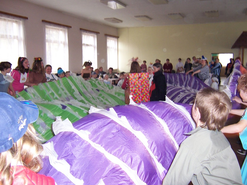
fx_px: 235
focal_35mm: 33
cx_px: 124
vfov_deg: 42.9
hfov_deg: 55.4
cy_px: 92
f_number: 2.8
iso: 140
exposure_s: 1/60
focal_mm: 5.5
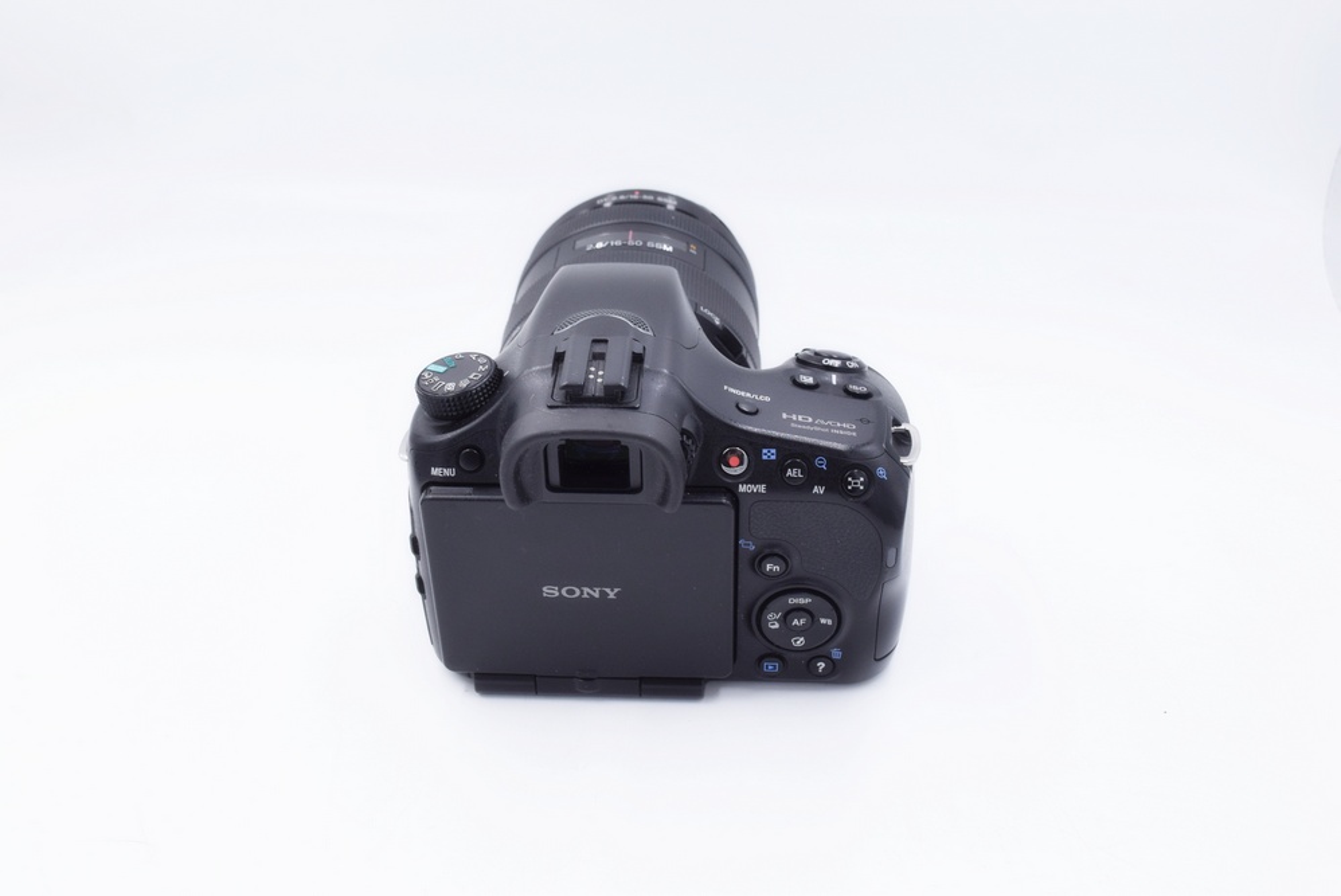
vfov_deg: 34.3
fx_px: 1454
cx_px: 670
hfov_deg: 49.5
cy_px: 448
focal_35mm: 39
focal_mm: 26
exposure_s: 1/160
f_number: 8
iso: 400
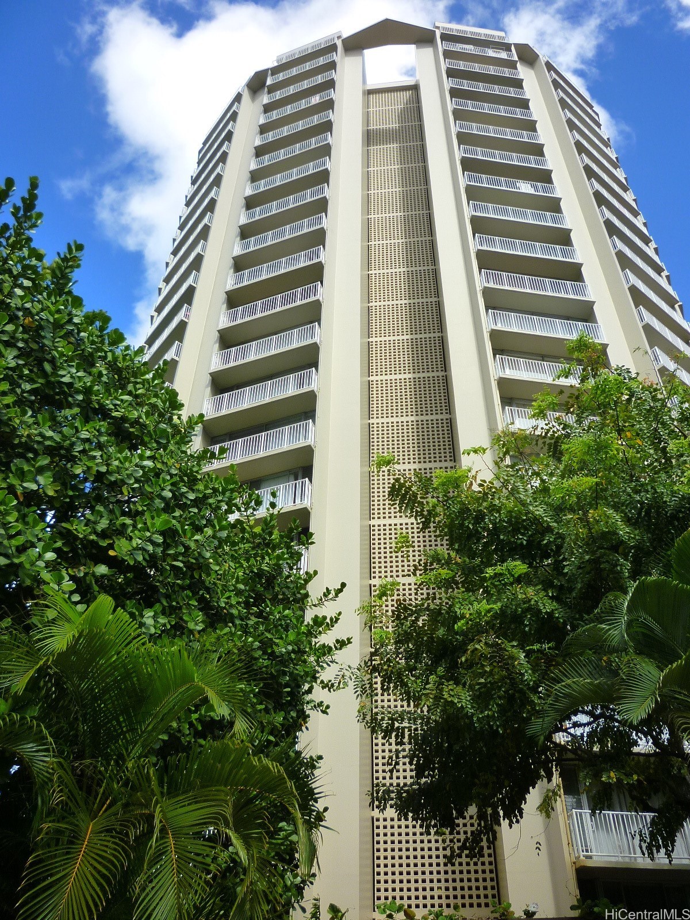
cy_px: 460
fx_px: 771
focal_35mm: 29
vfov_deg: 61.7
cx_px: 345
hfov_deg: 48.2
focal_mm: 5.2
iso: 125
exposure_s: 1/400
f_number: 3.5
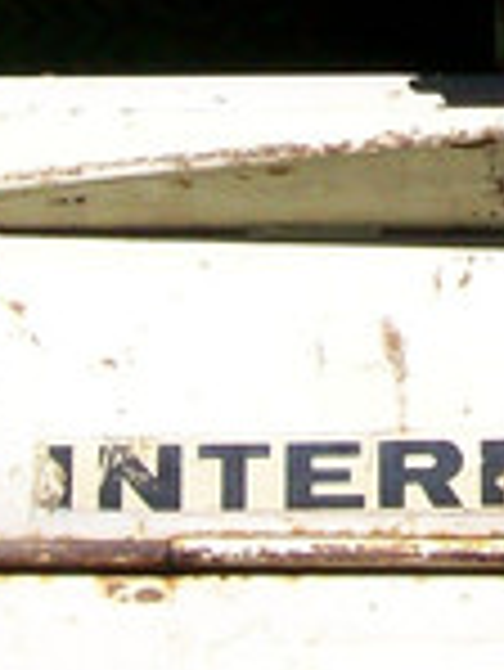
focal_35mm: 193
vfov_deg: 9.9
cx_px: 634
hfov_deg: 7.6
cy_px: -409
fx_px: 3741
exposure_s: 1/581
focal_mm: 6
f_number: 4.8
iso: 80
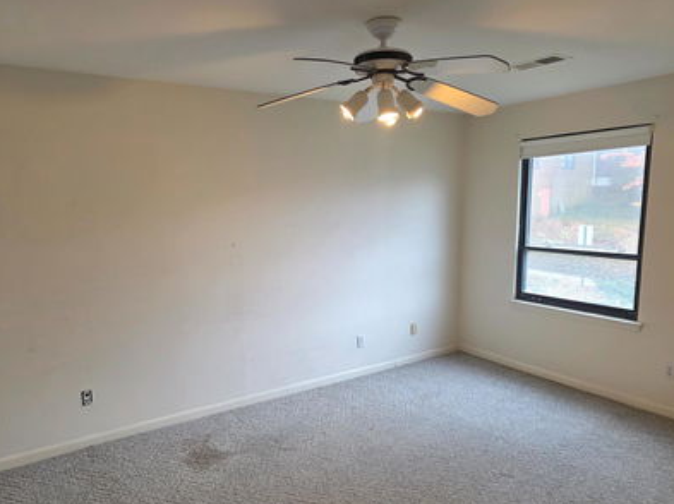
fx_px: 486
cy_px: 266
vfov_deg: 54.8
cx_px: 322
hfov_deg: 69.4
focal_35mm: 25
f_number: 1.7
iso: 125
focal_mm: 6.3
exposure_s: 1/120
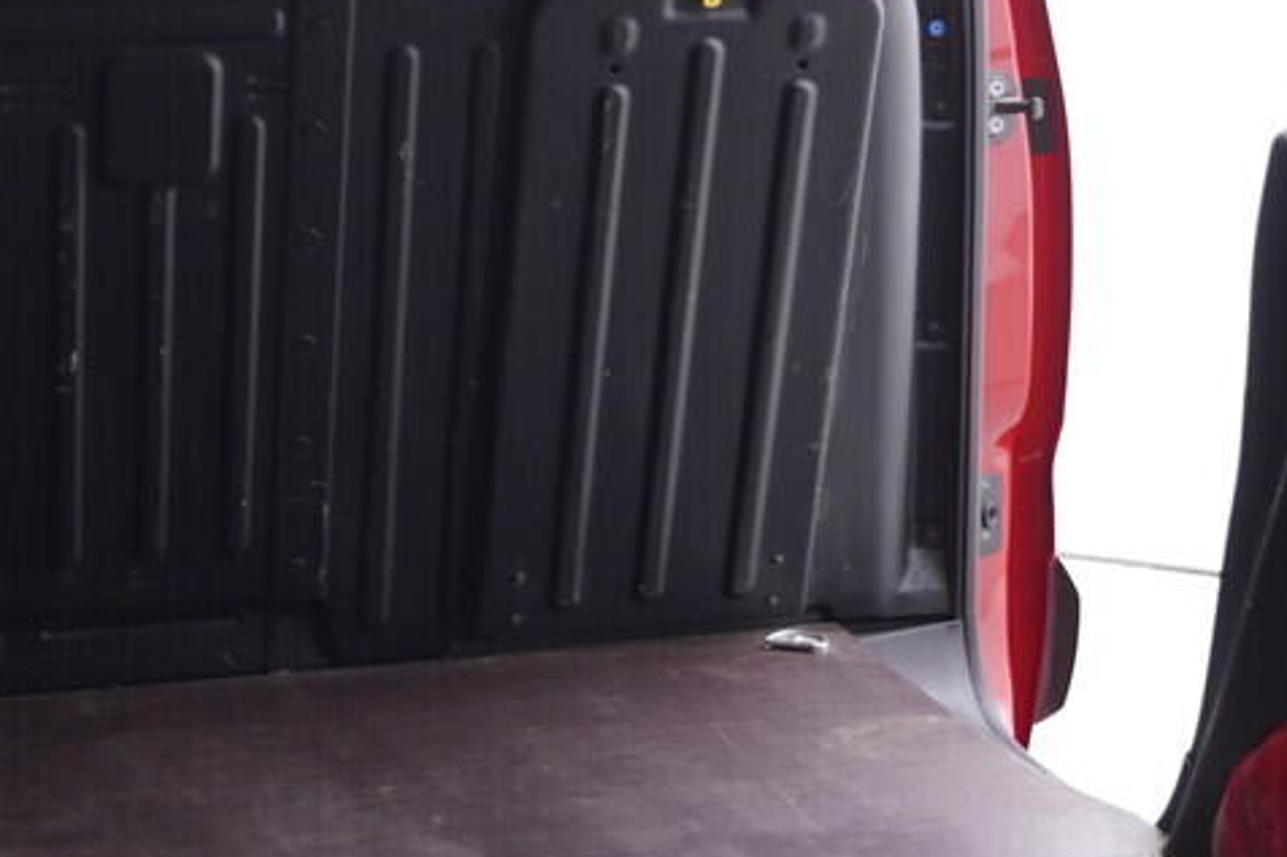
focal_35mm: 109
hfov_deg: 18.8
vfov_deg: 12.5
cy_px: 527
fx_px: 3895
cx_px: 679
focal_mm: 24
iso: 250
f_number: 2.8
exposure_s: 1/40
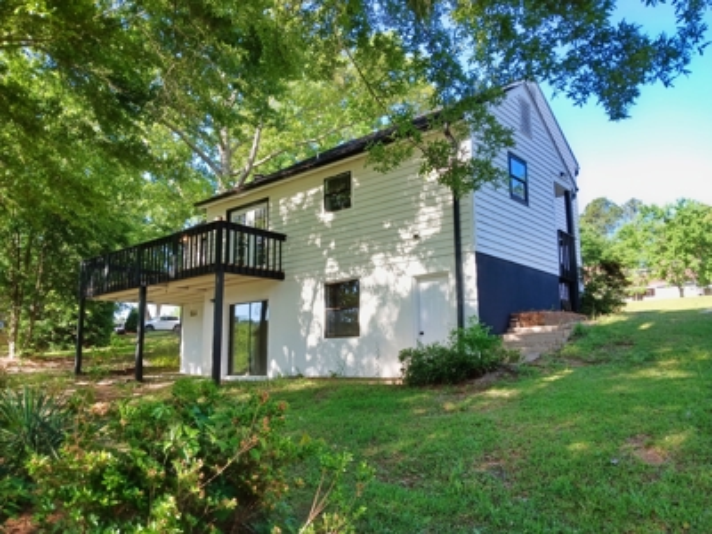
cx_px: 356
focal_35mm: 26
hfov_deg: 67.3
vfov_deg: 53.1
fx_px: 535
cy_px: 267
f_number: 1.8
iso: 20
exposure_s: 1/114
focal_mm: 3.98
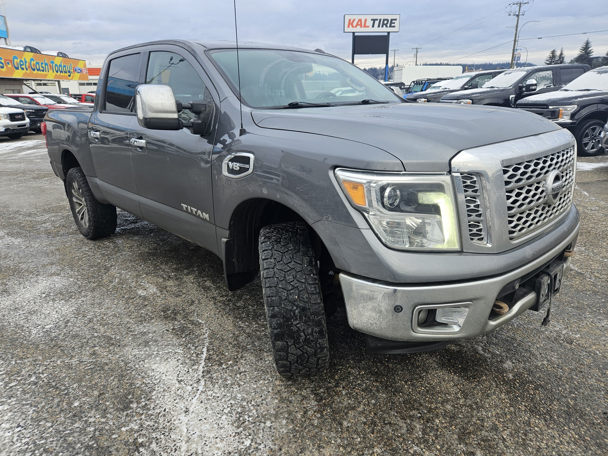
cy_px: 228
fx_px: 404
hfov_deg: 73.9
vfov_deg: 58.9
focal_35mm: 23
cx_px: 304
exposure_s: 1/300
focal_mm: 5.4
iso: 40
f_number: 1.8
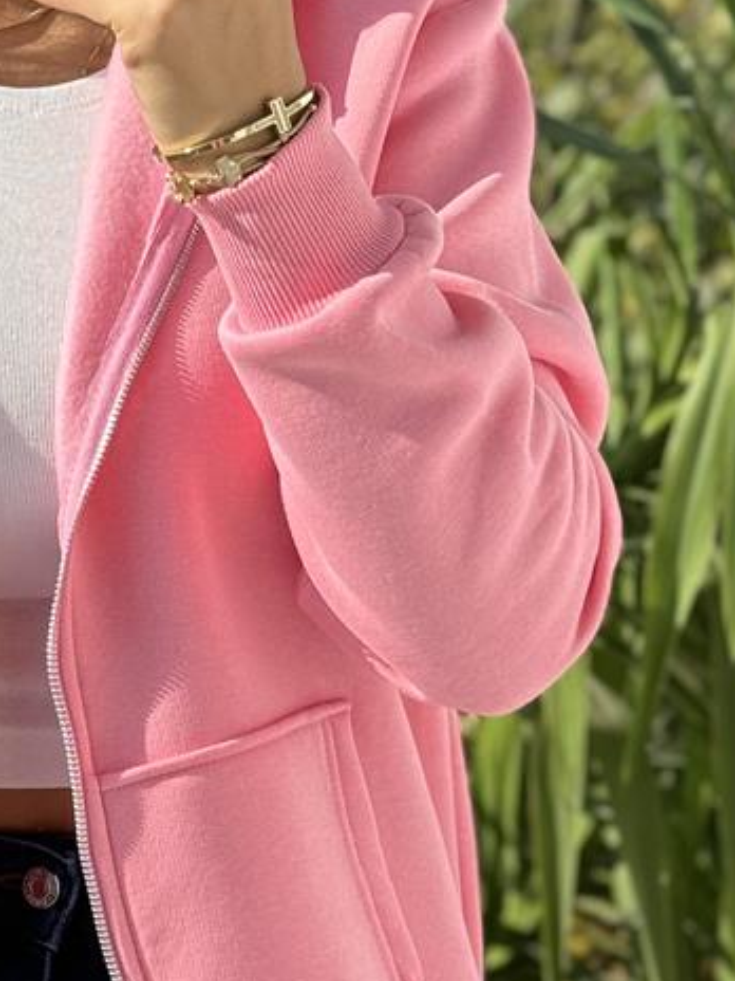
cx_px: 131
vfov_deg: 14.3
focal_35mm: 138
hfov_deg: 10.7
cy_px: 508
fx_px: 3907
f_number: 1.78
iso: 64
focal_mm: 6.76
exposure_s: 1/765
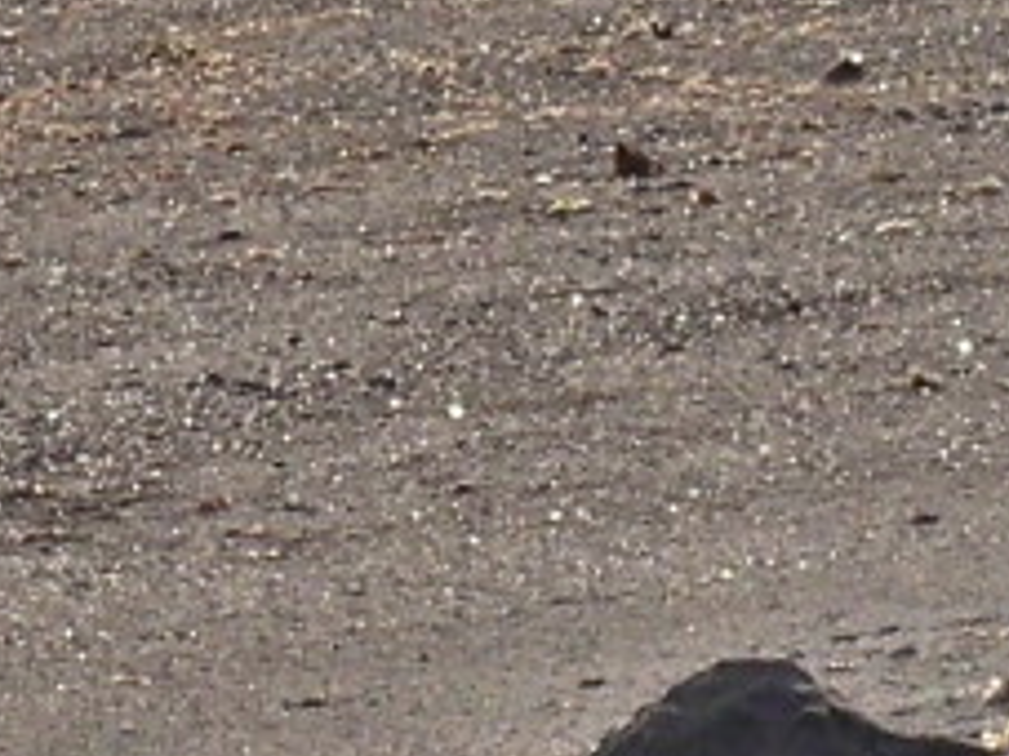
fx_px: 26161
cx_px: -2285
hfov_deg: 2.2
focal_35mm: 898
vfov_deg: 1.7
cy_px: -763
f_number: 8
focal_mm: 28.8
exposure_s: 1/2000
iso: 200
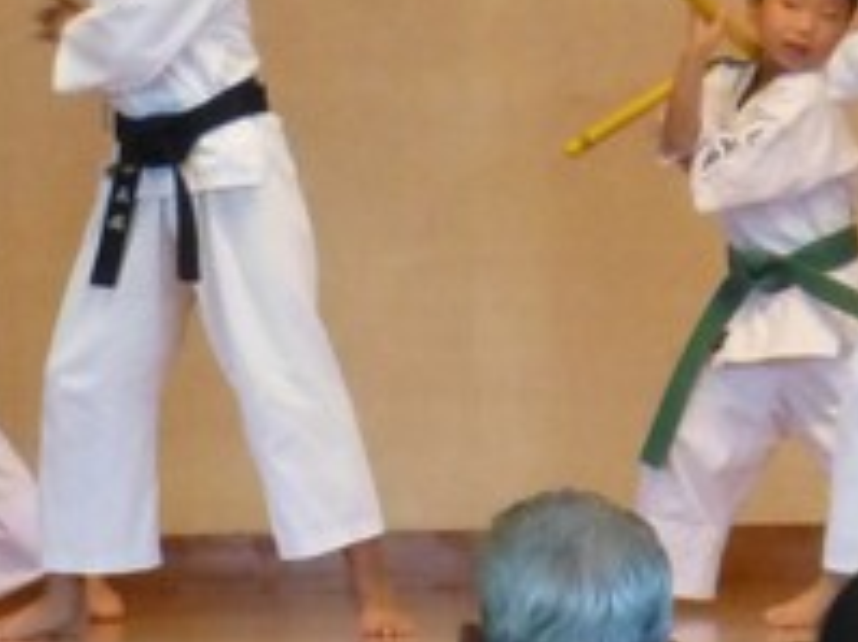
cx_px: -26
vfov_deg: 2.6
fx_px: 14021
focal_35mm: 566
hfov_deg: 3.5
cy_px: -302
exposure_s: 1/60
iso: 1000
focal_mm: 31.3
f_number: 5.4
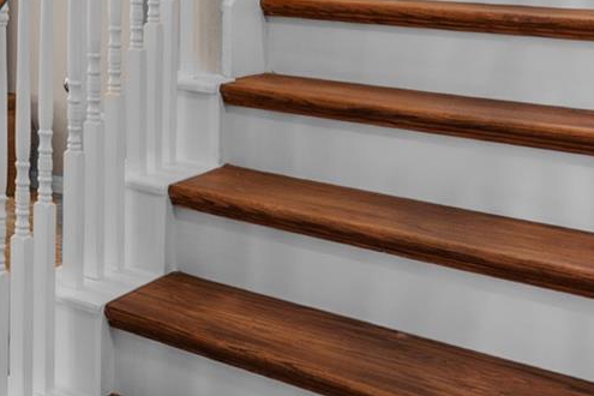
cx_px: -216
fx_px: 1023
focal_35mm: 62
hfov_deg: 26.5
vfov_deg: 20.6
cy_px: -70
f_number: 9
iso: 200
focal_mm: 10
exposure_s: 1/2.5
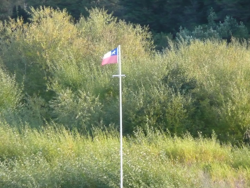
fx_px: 2427
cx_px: 125
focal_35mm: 336
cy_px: 94
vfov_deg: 4.4
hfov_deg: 5.9
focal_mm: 46
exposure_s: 1/125
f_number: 4.9
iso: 320
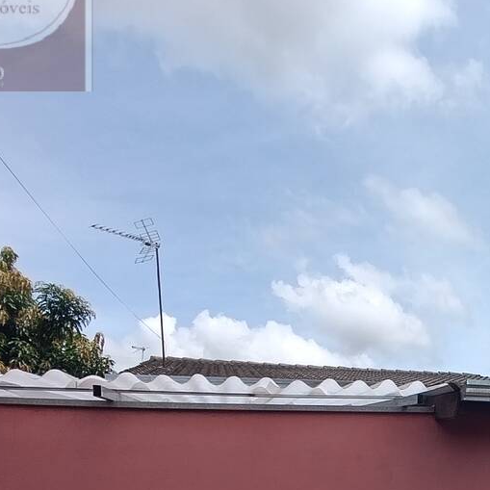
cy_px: 484
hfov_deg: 39.1
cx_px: 435
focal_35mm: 40
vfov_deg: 37.6
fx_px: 641
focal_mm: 1.65
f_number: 2.2
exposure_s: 1/1140
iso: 50
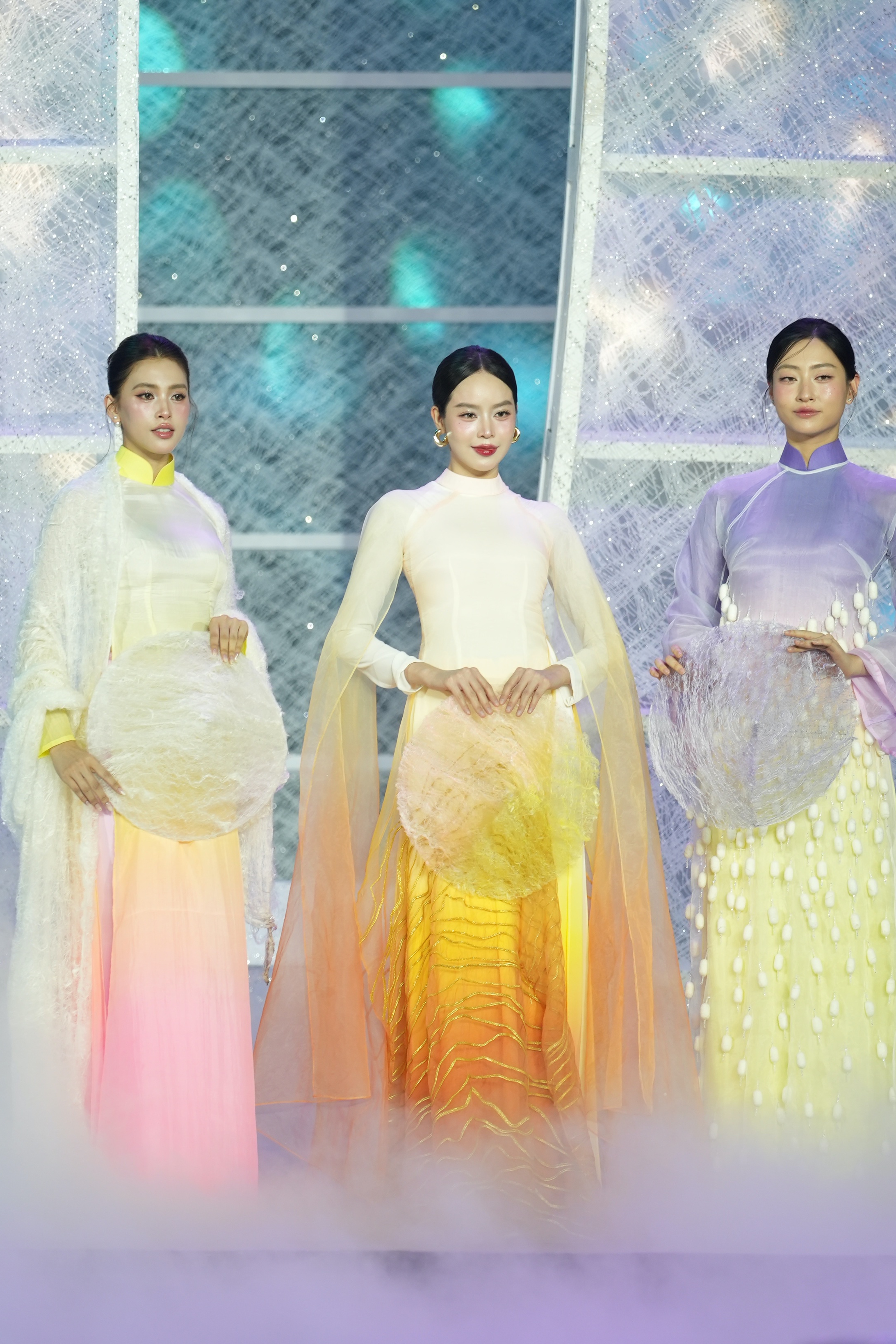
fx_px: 11721
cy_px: 591
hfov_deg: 4.4
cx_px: 422
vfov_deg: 6.6
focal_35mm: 314
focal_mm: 179
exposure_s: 1/250
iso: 500
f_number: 3.2
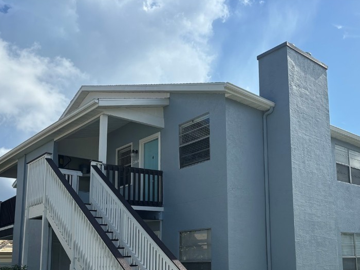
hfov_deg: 48.2
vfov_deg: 37.0
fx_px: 395
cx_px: 239
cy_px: 195
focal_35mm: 38
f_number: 1.6
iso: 50
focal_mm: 5.96
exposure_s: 1/3937
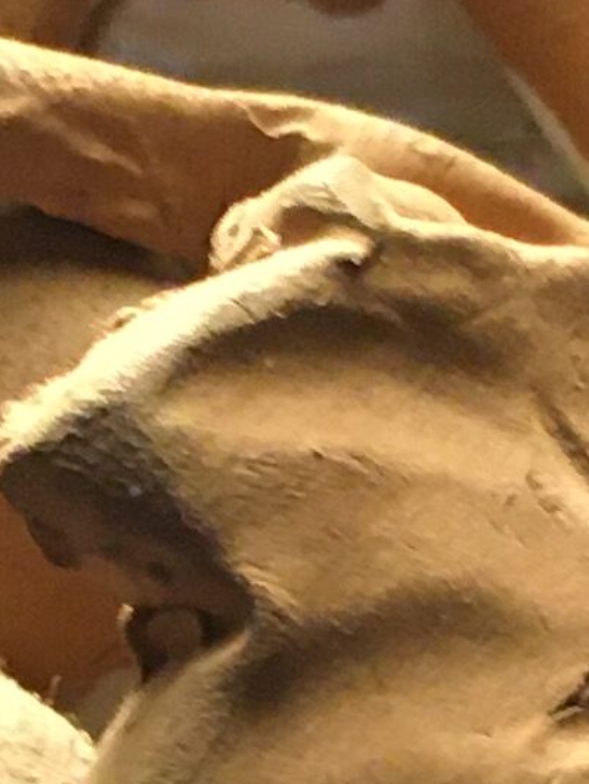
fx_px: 4985
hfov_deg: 6.8
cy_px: 1267
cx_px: 198
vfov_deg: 8.7
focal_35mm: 220
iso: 200
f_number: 2.2
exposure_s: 1/33
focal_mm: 4.15
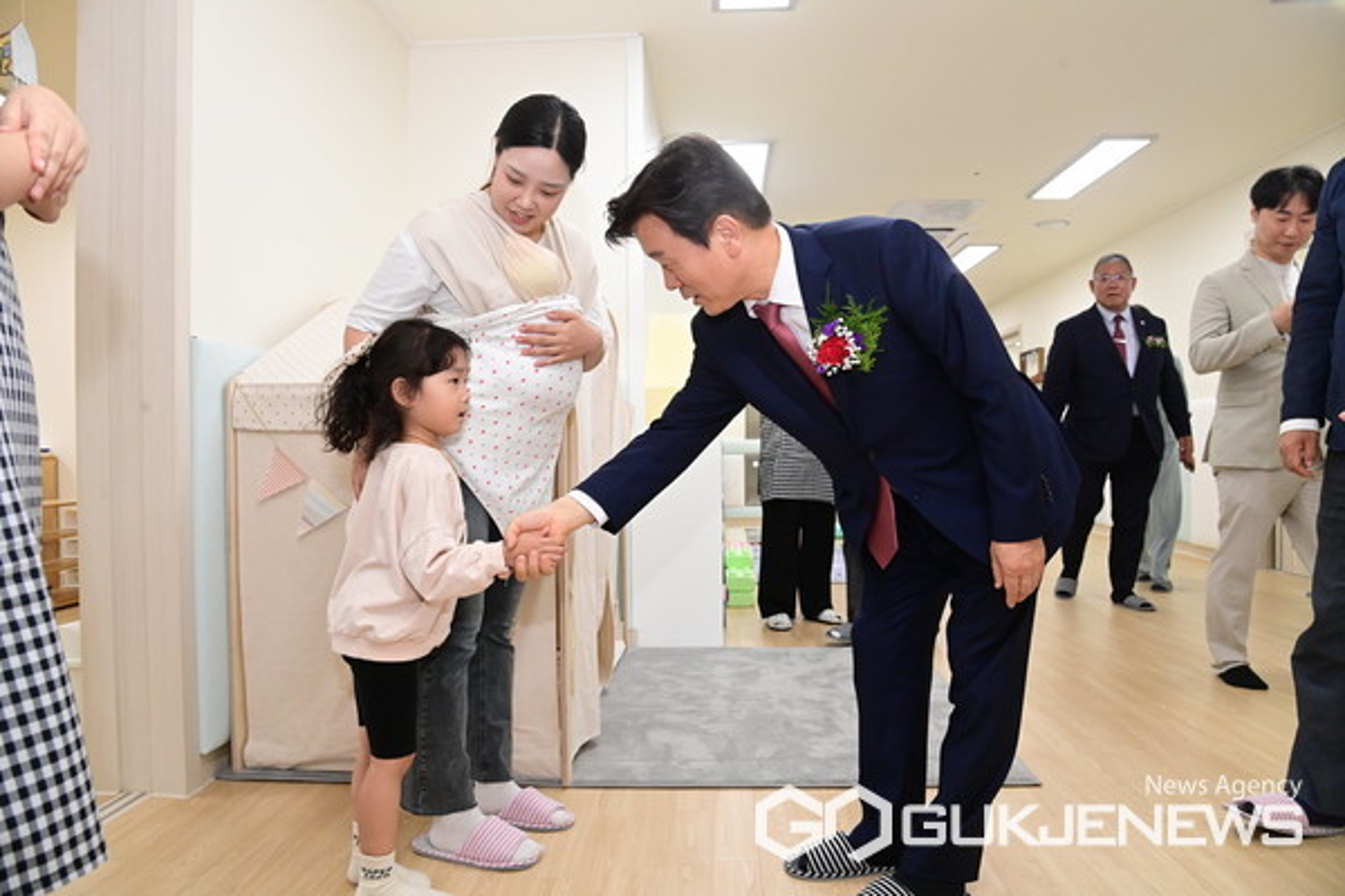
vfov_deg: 53.1
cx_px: 672
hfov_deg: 73.7
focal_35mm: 24
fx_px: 897
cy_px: 448
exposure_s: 1/250
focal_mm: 24
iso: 5000
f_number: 6.3
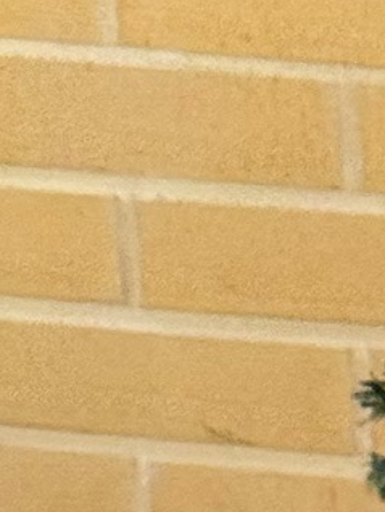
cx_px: 1108
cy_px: 481
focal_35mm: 309
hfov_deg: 4.6
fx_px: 4576
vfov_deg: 6.4
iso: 500
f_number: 1.78
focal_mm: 6.76
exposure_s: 1/40
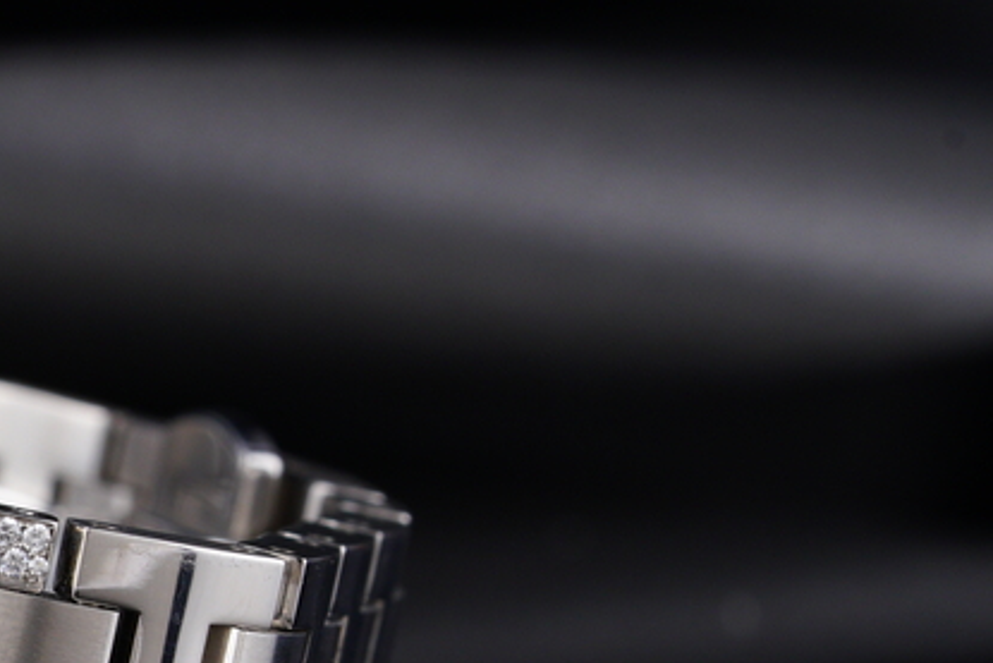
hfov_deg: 6.2
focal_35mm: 325
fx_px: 8967
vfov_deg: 4.2
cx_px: -627
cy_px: 498
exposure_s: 1/125
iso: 250
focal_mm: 90
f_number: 11
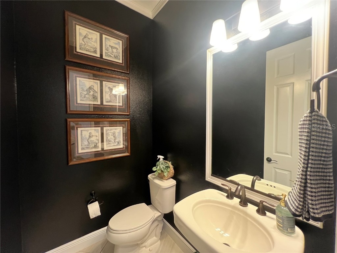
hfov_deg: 106.2
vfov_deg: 89.9
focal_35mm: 13
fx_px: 127
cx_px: 168
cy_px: 126
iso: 800
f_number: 1.8
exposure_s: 1/60
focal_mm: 1.57
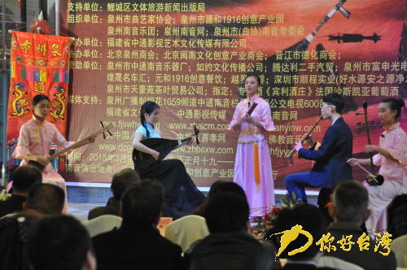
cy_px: 135
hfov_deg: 16.7
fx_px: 1389
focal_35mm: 123
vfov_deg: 11.1
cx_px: 204
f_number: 5
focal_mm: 82
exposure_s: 1/100
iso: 1600
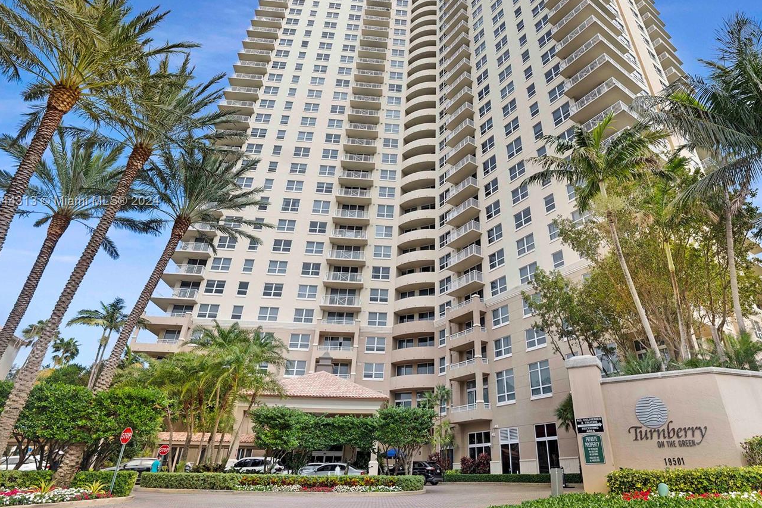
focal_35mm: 20
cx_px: 445
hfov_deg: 83.3
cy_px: 202
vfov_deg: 61.4
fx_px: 423
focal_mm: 16
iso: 100
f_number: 5
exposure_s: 1/400
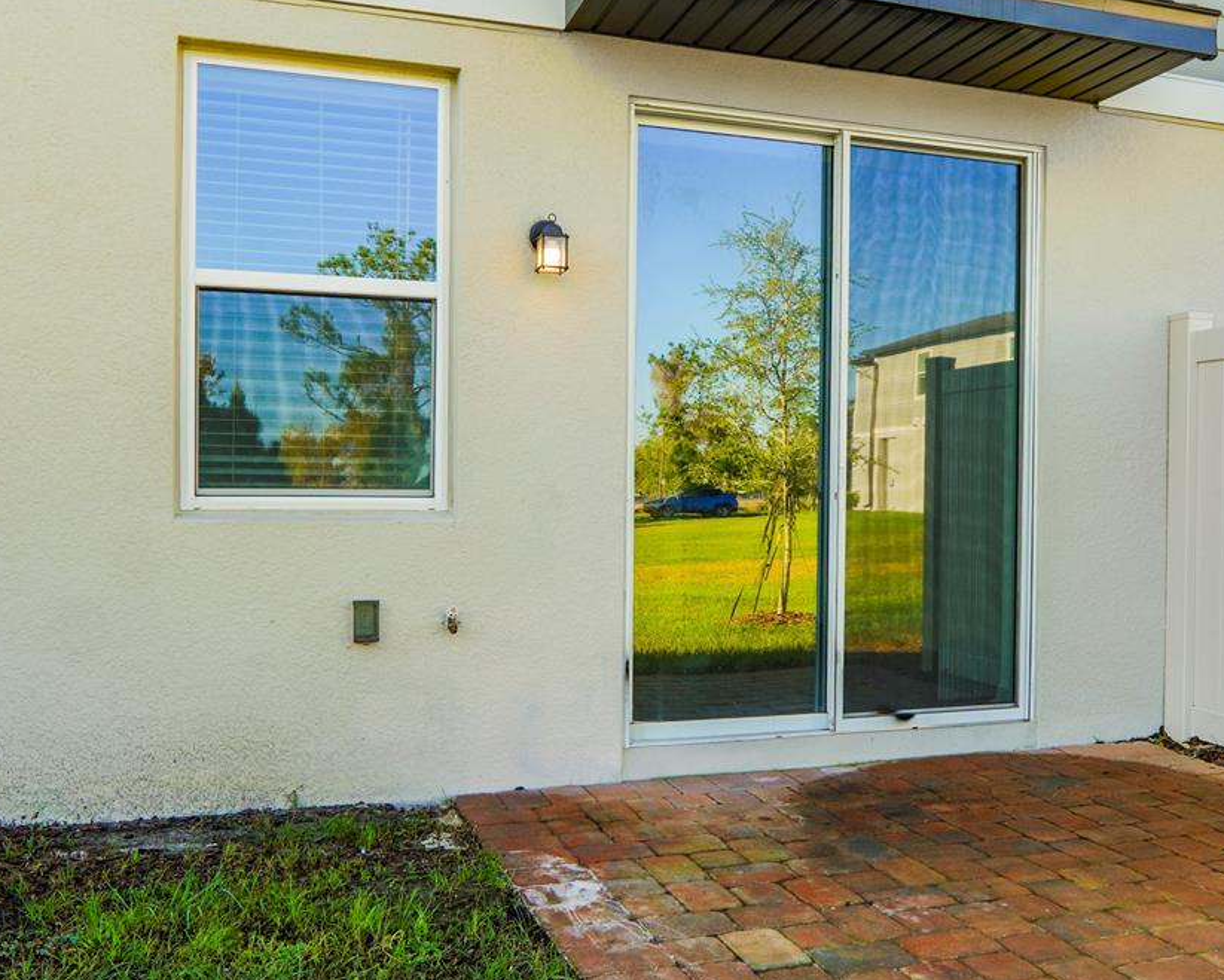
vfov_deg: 65.6
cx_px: 672
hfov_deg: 77.4
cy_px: 495
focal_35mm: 21
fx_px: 761
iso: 100
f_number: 5.6
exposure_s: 1/250
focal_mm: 12
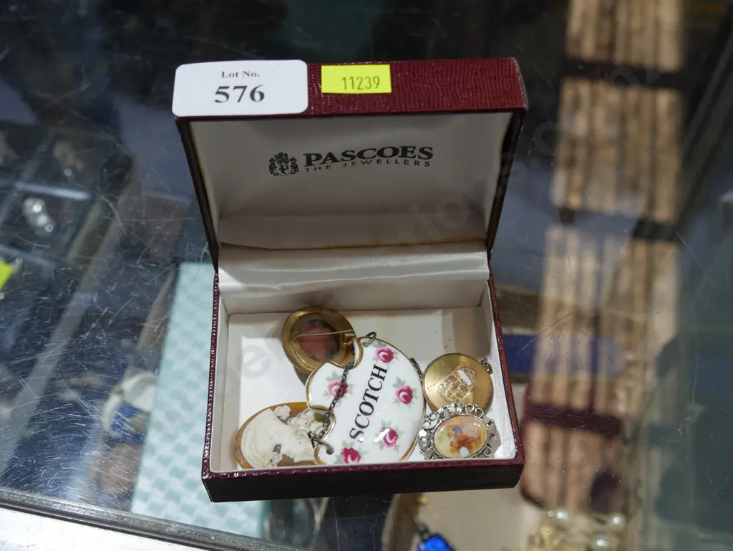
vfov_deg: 36.0
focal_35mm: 40
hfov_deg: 46.8
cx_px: 366
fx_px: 847
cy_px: 276
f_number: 4.5
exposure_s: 1/60
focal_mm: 20
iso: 200
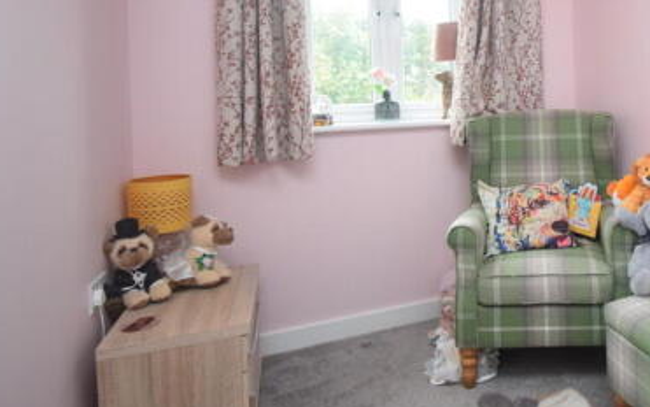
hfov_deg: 62.3
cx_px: 525
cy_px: 99
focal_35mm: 27
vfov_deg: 44.4
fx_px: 478
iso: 1250
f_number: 4.5
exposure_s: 1/60
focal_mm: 10
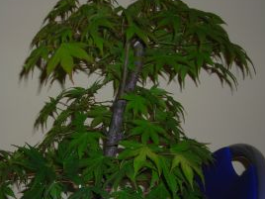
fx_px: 628
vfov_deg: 17.9
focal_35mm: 82
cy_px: 134
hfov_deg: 23.8
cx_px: 95
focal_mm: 9.1
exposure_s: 1/60.1
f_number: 3.6
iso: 50
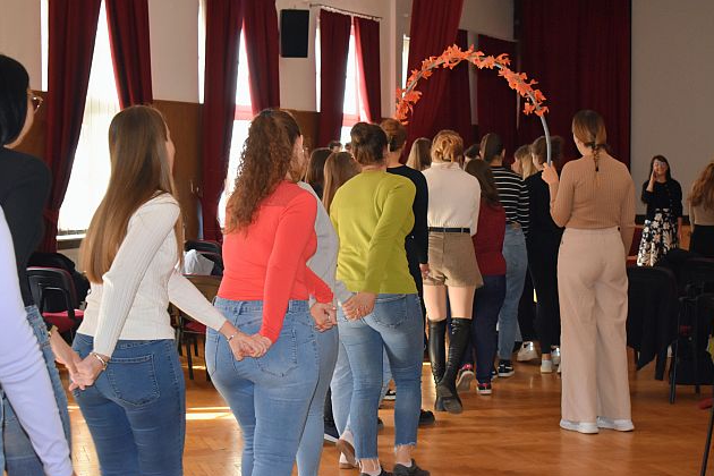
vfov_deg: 22.3
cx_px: 360
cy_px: 241
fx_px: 1210
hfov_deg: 32.9
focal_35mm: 61
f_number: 4.8
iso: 1000
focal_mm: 40
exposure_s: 1/125
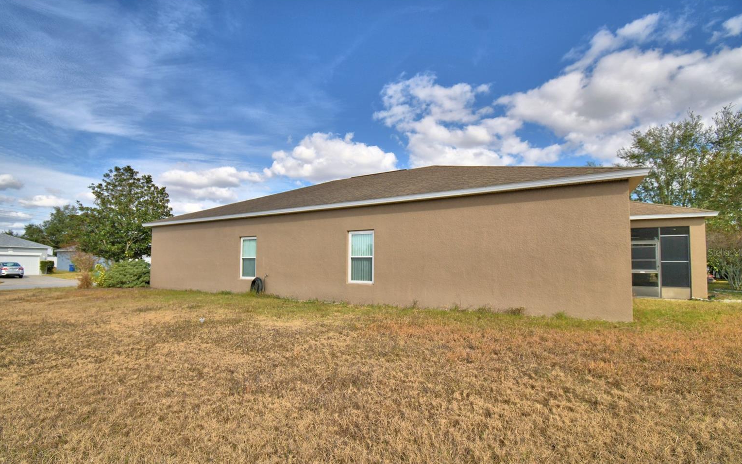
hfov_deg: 97.8
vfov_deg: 71.1
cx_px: 363
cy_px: 252
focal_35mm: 16
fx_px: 324
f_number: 4.5
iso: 100
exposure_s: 1/1250
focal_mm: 10
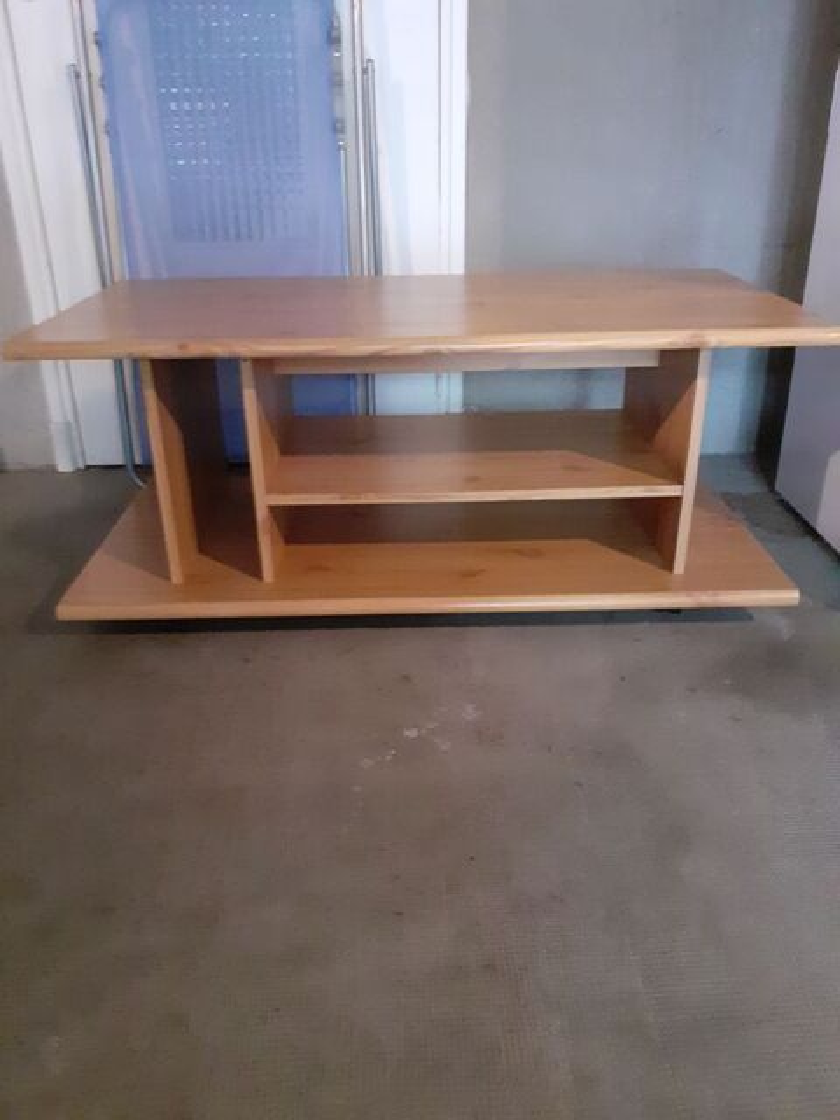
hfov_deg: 51.4
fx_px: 874
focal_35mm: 27
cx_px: 420
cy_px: 560
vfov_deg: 65.3
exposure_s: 1/20
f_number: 1.9
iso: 800
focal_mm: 3.6
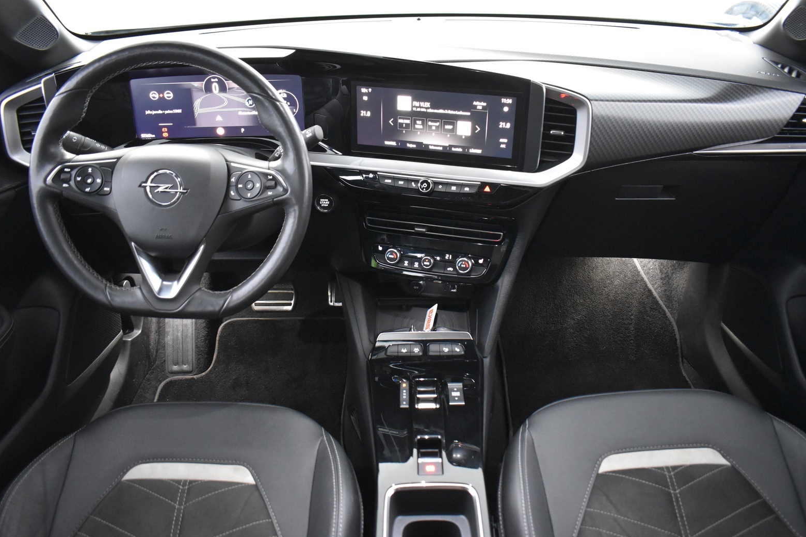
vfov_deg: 46.4
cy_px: 273
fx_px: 627
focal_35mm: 28
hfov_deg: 65.5
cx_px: 406
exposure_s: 1/8
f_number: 3.5
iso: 3200
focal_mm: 18
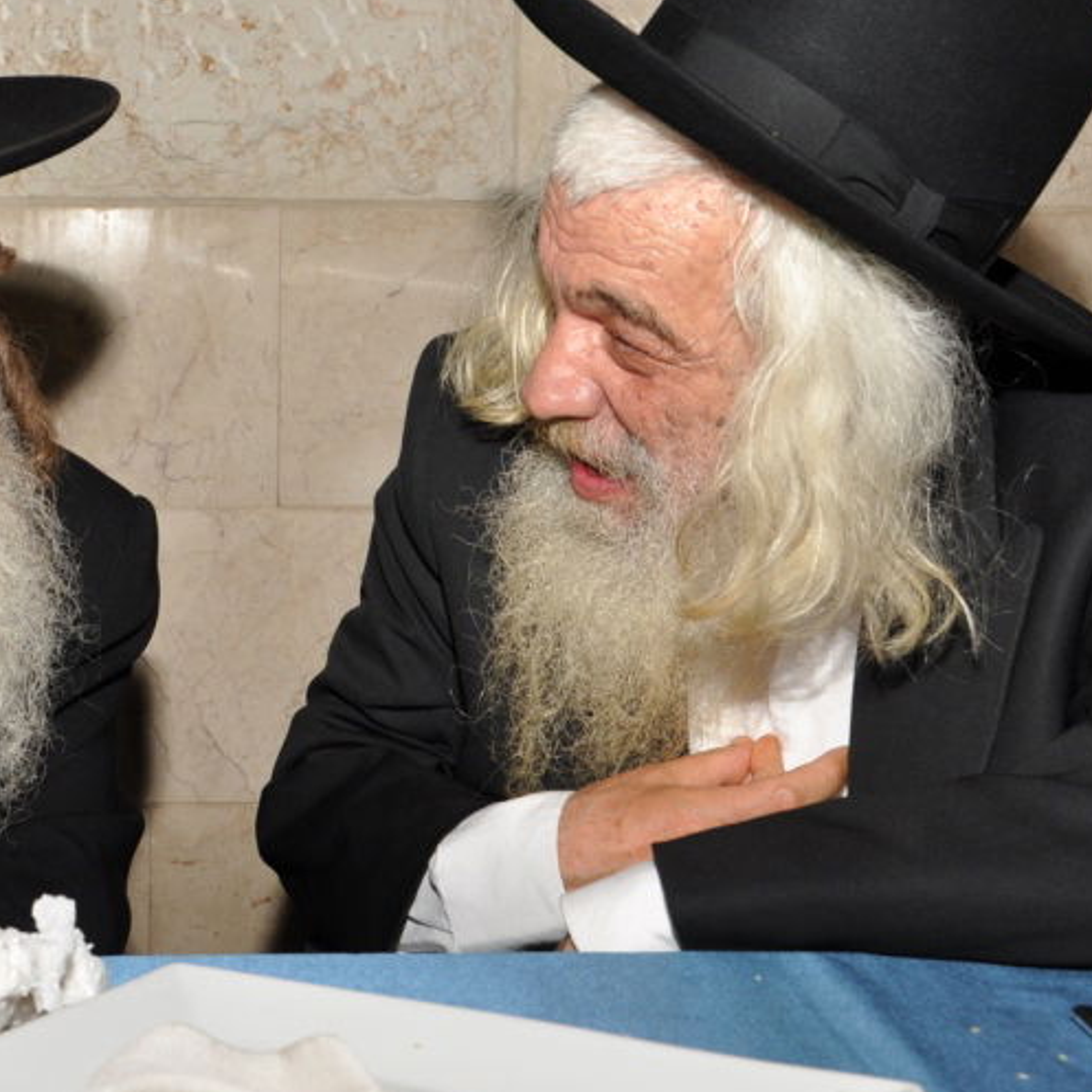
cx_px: 171
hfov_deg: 26.6
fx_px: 2248
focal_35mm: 63
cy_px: 378
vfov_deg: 27.2
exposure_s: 1/60
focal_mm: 24
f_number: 7.1
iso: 250
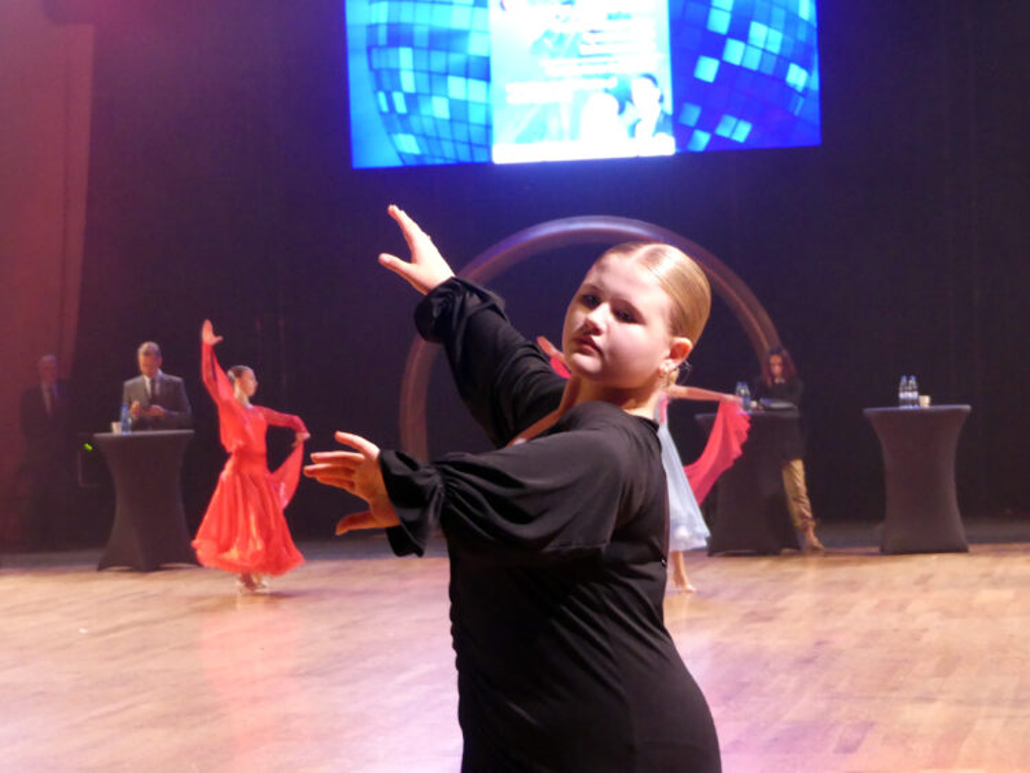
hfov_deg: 19.3
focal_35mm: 102
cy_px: 386
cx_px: 515
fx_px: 3036
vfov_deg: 14.5
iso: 800
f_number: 2.8
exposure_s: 1/80
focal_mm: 18.3
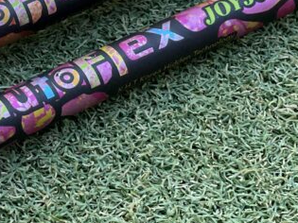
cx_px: -115
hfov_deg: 11.3
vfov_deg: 8.7
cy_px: -36
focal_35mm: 169
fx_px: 1454
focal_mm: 6
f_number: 2
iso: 80
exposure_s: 1/122
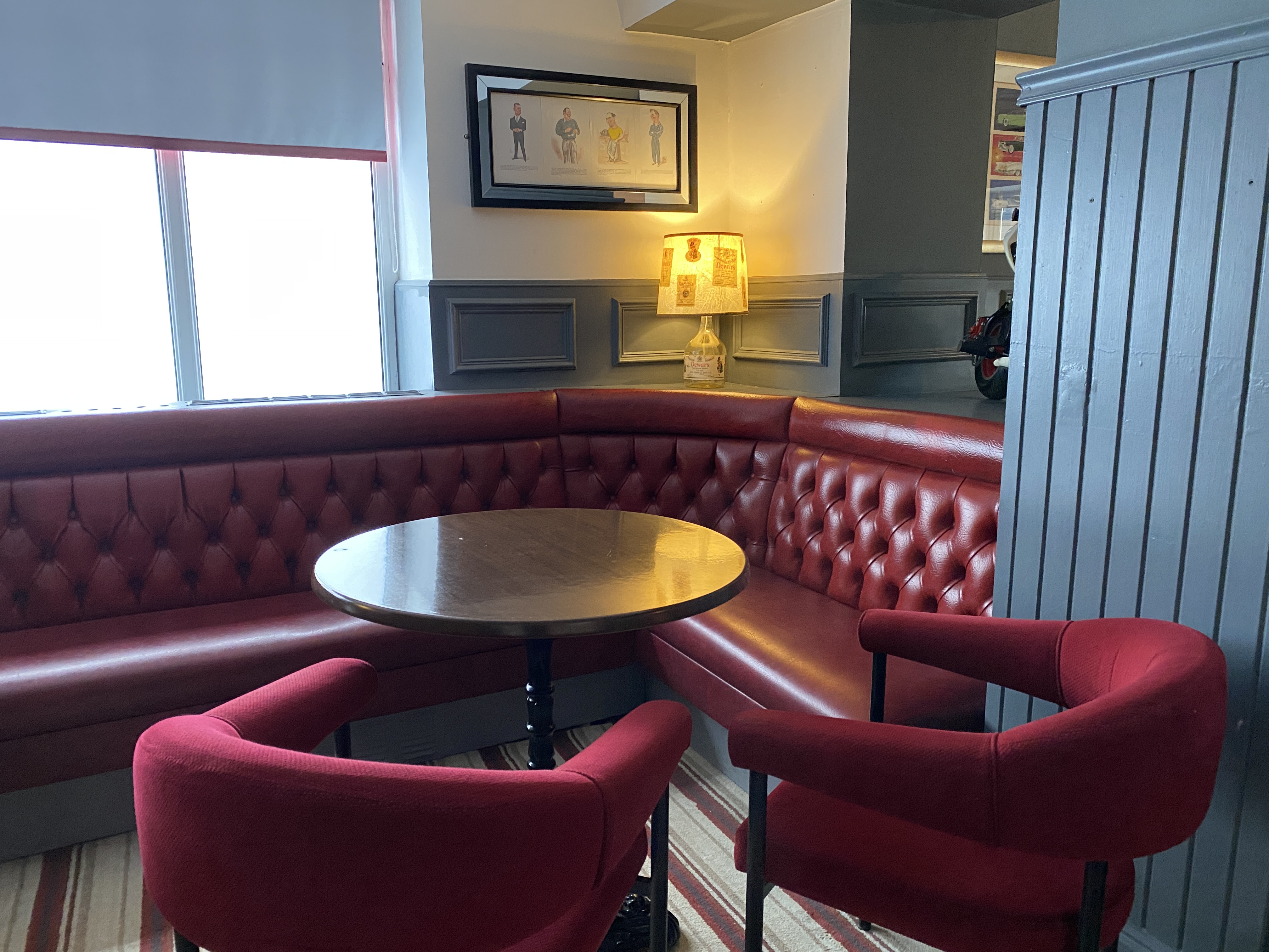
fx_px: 953
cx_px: 634
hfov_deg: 67.3
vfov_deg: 53.1
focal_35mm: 26
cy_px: 476
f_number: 1.8
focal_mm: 4.25
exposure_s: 1/33
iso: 400
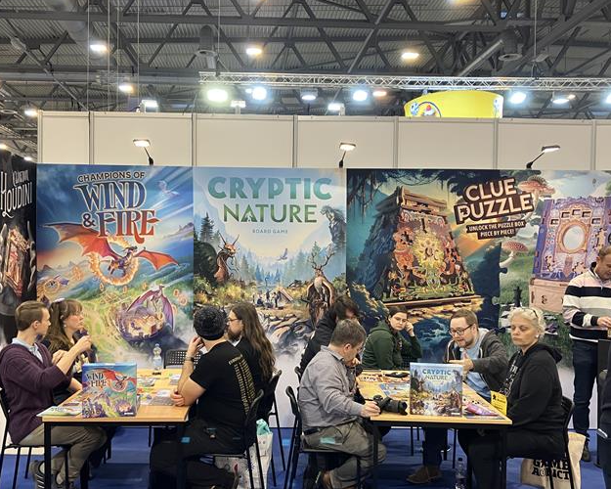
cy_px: 284
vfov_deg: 42.1
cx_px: 272
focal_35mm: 35
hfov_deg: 51.4
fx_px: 633
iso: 100
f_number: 1.8
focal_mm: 3.99
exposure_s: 1/50
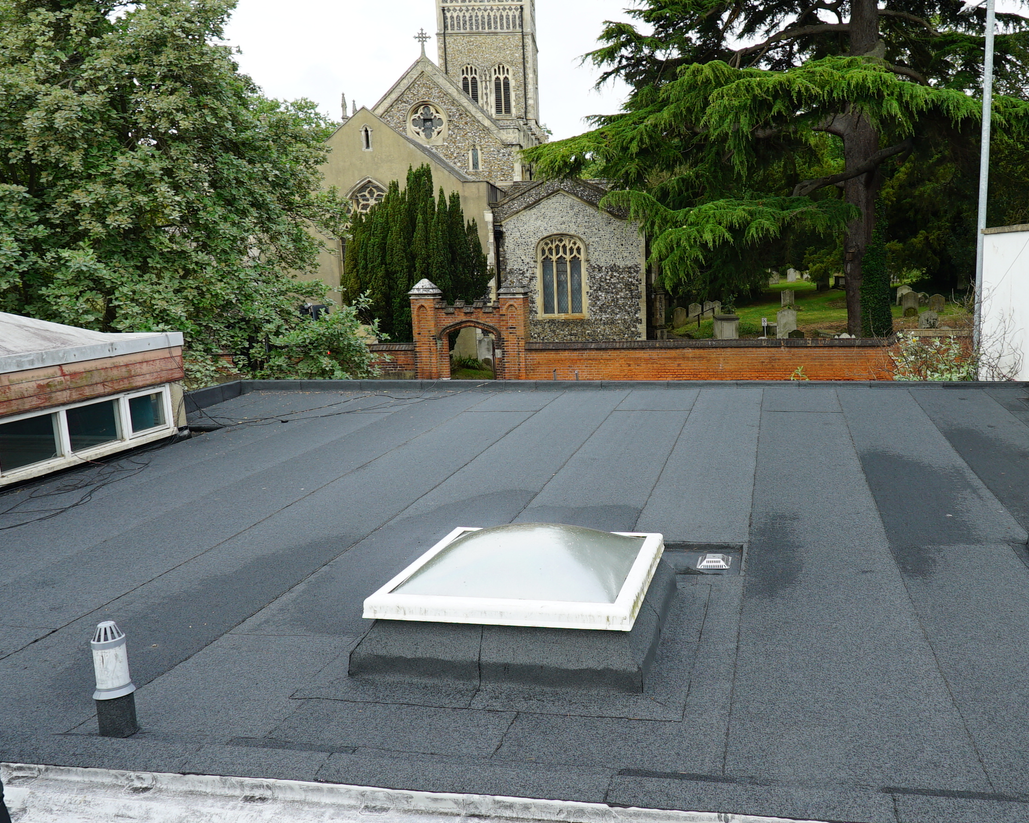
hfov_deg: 61.5
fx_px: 853
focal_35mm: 28
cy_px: 423
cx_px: 636
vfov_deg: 51.5
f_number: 8
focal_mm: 16
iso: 100
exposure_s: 1/80
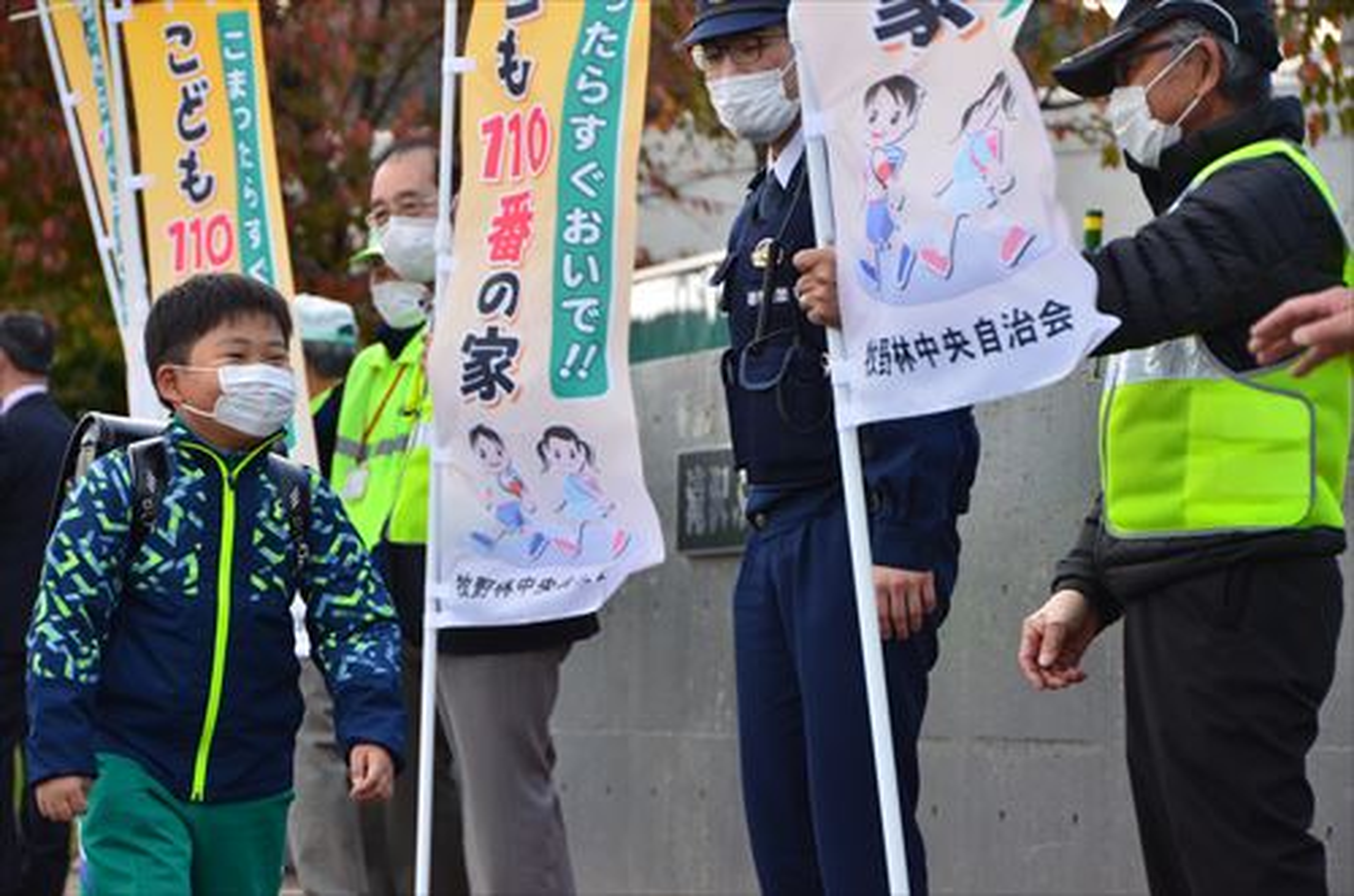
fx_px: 5911
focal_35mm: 158
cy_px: 448
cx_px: 677
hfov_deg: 13.1
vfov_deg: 8.7
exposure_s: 1/320
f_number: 6.3
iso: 800
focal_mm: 105
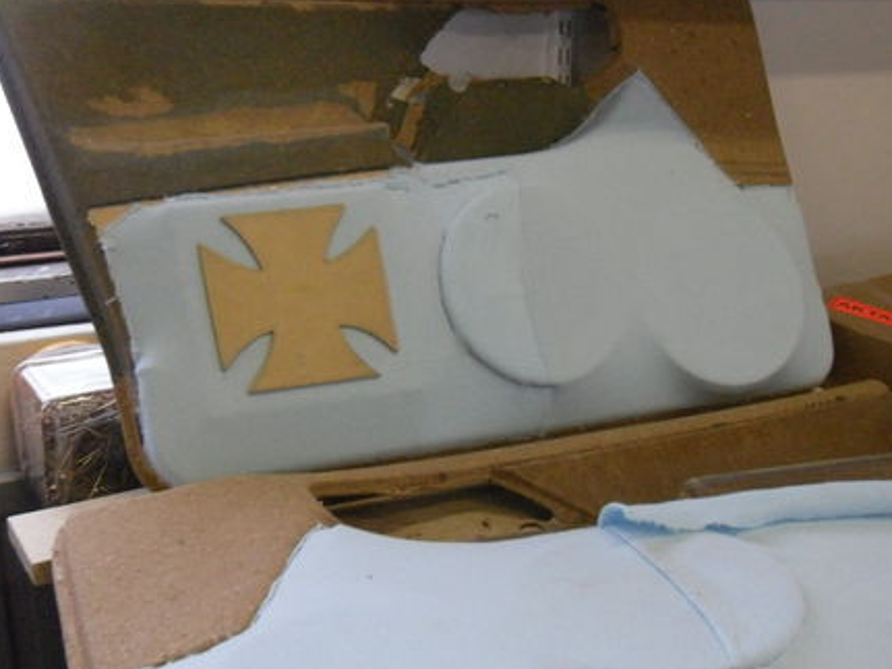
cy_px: 402
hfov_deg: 36.7
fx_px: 1340
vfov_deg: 28.0
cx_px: 538
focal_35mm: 52
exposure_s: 1/45
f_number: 3.5
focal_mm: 6.3
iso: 400
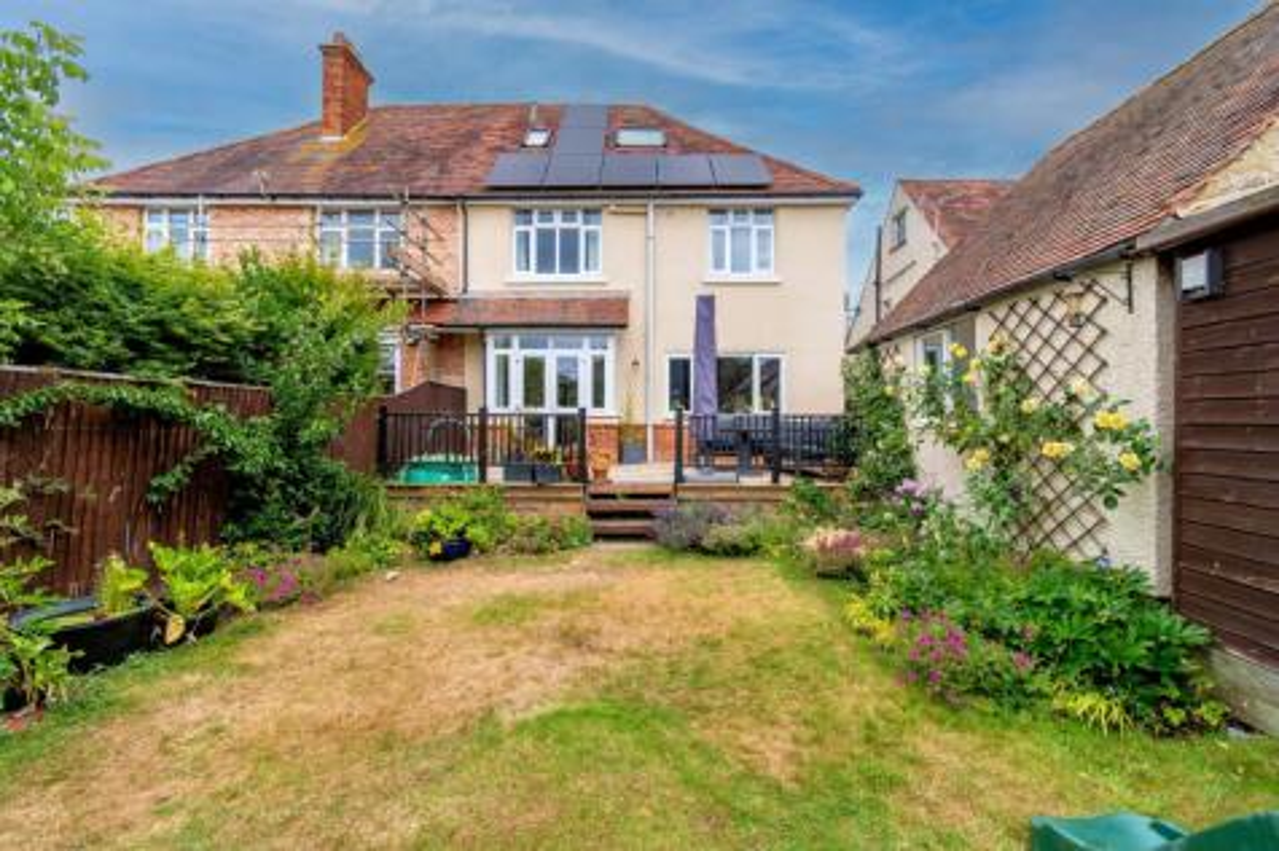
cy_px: 426
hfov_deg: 100.4
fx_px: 533
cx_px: 640
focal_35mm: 15
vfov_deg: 77.3
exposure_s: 1/800
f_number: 7.1
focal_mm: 10
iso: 320
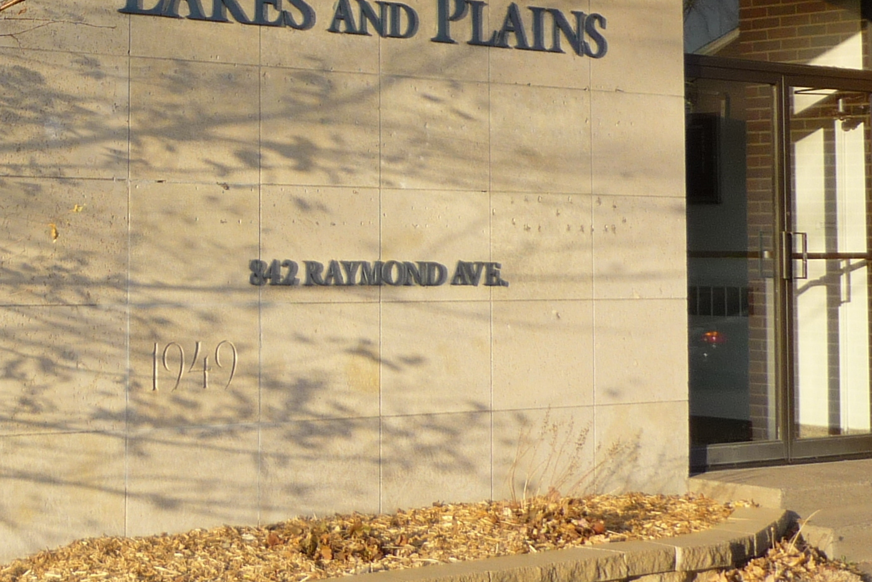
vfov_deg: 16.8
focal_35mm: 80
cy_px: 57
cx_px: -64
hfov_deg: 23.9
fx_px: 1938
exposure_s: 1/500
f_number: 2.8
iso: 100
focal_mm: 5.5
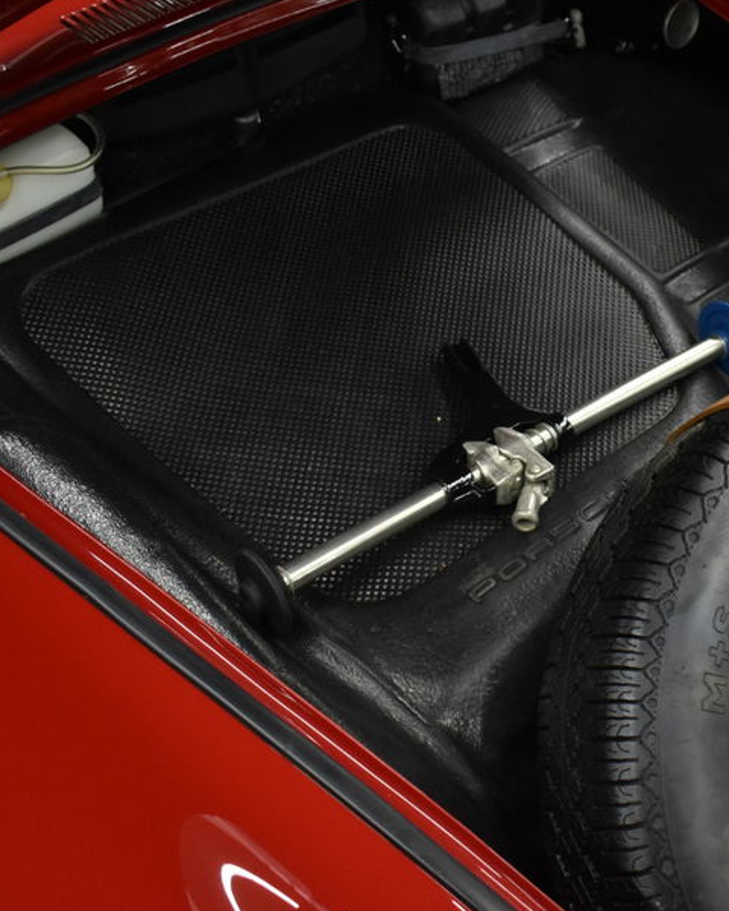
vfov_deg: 38.8
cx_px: 594
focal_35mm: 48
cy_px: 437
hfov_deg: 30.6
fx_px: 1295
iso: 1400
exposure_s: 1/125
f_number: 3.5
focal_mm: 20
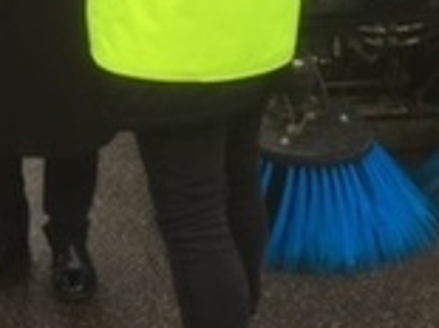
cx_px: -85
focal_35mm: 101
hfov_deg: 18.5
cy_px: -146
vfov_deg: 13.8
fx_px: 1280
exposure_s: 1/100
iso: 25
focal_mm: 4.15
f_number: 2.2
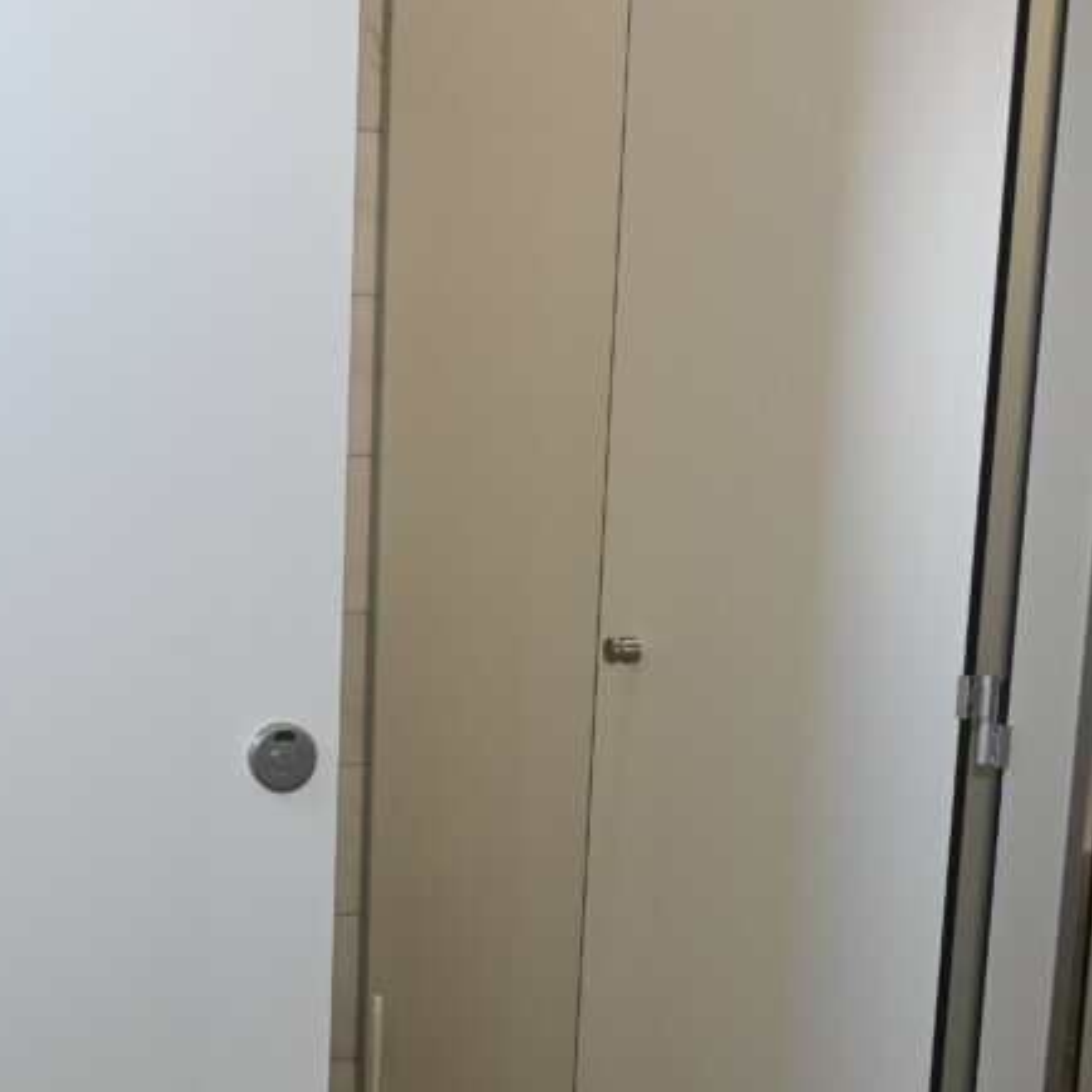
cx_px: 211
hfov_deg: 28.4
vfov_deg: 28.8
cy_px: 767
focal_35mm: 59
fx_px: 2106
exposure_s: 1/60
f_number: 4.5
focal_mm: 29.5
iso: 560
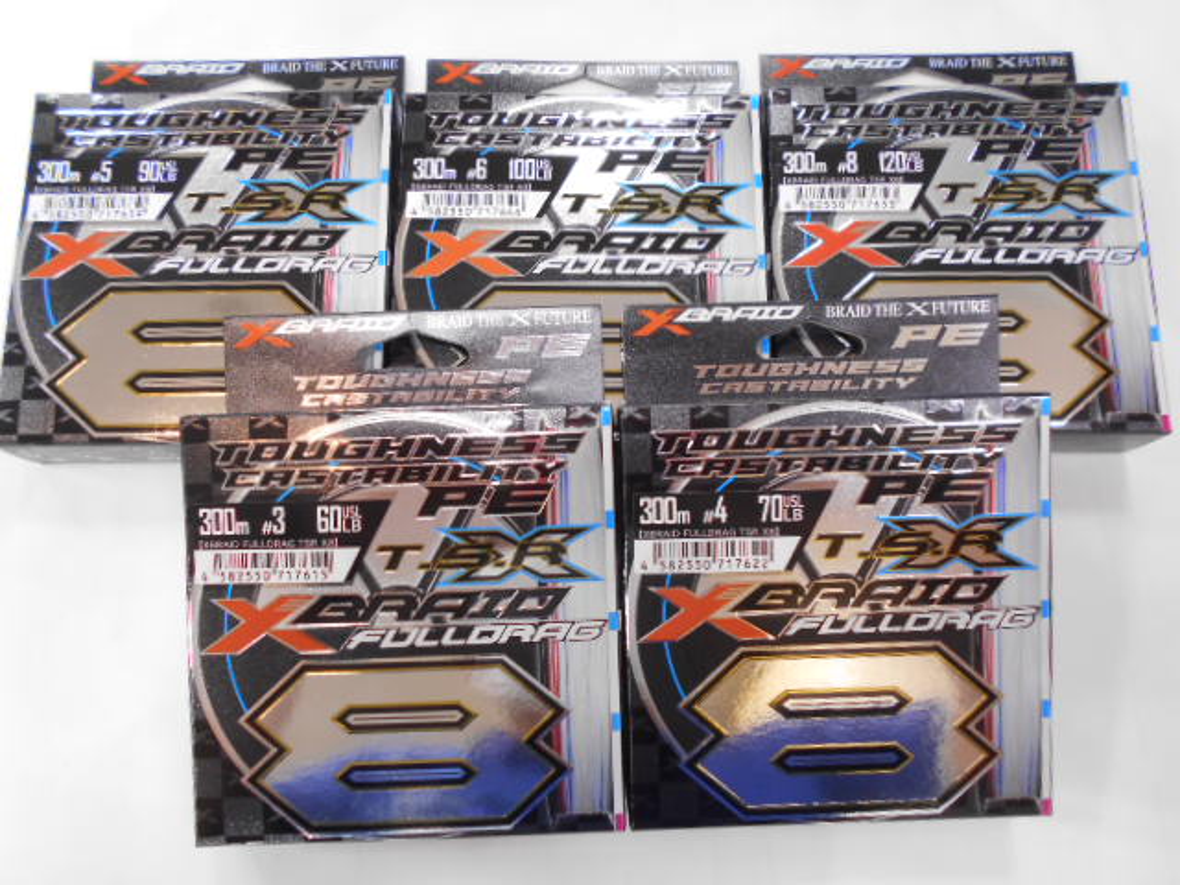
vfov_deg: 53.1
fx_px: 886
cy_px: 442
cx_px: 590
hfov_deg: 67.3
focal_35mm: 26
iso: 160
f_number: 3.2
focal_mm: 4.6
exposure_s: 1/30
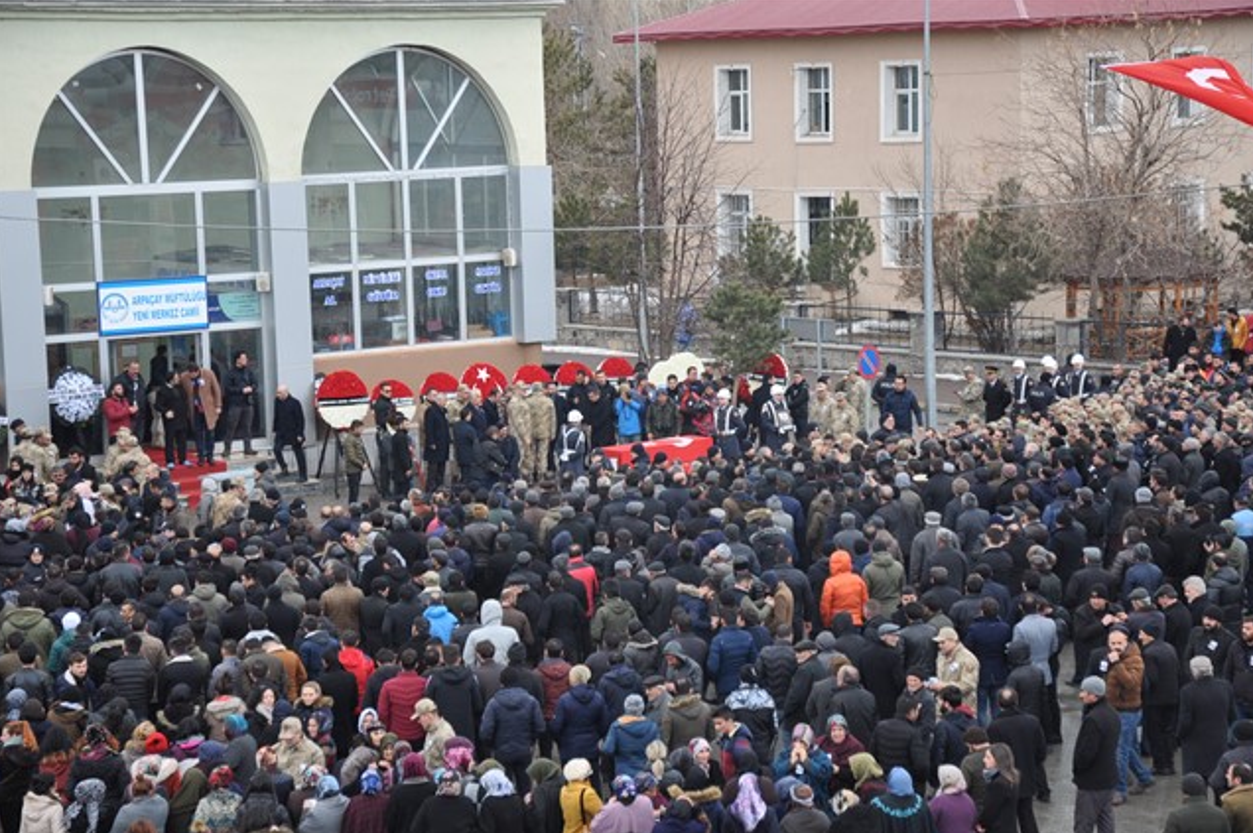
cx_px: 632
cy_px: 421
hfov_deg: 21.5
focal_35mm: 95
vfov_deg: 14.4
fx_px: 3304
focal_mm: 62
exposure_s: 1/250
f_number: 5.3
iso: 400
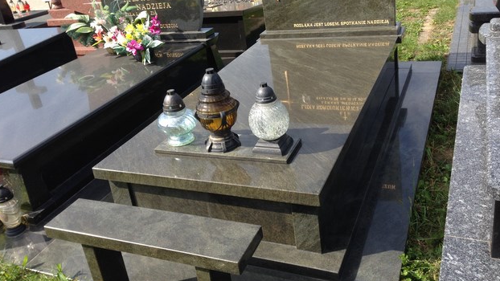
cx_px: 248
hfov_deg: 54.0
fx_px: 491
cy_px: 109
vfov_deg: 31.9
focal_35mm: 37
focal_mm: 4.12
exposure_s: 1/669
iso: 50
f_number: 2.4
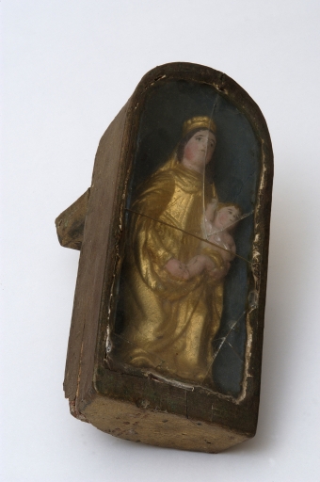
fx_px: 1404
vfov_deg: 19.5
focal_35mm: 105
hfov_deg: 13.0
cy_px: 241
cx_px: 160
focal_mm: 70
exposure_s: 1/60
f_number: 22
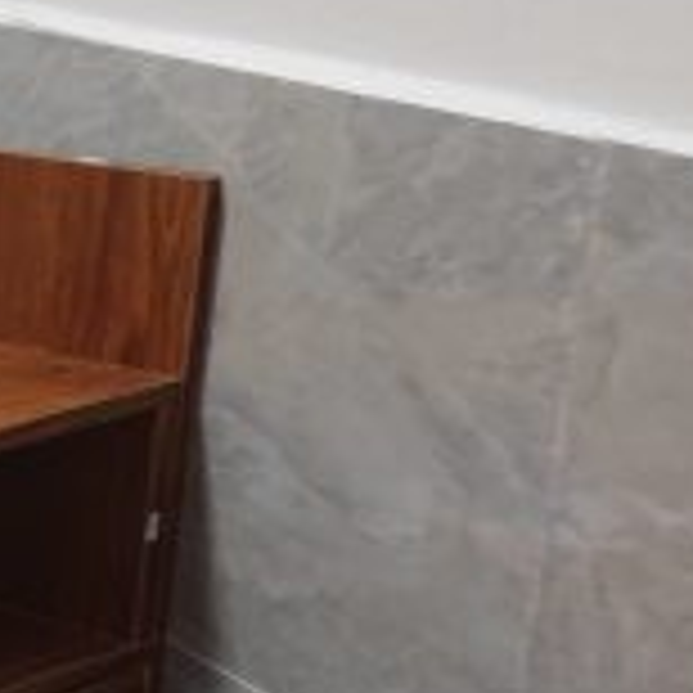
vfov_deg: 10.0
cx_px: -828
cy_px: 562
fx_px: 3964
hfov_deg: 9.2
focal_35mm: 175
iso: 335
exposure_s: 1/65
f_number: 1.95
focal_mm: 7.59
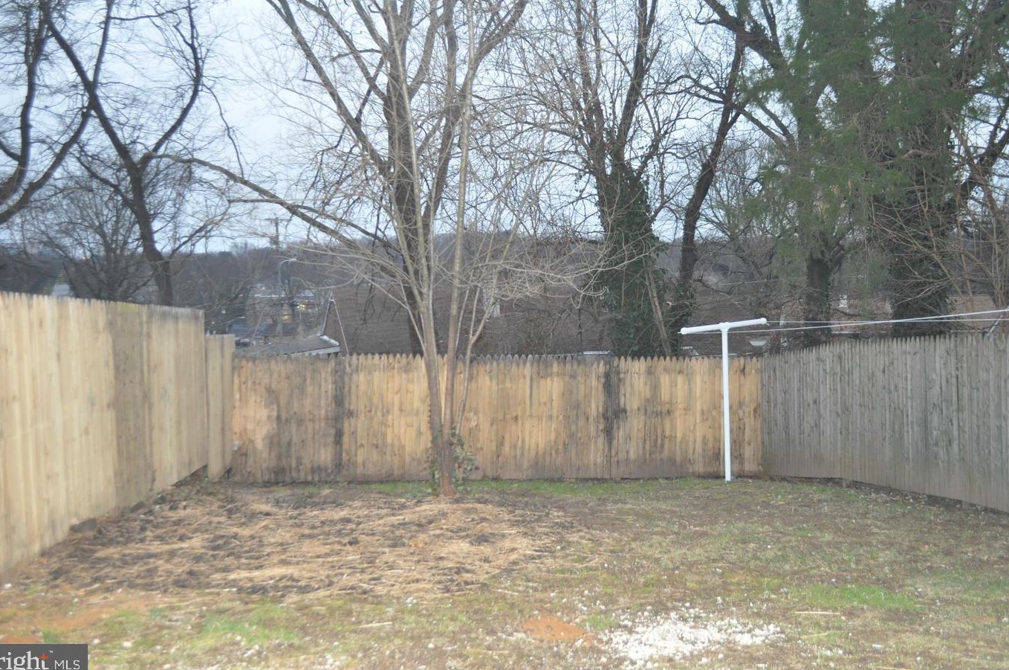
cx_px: 507
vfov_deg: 37.7
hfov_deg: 54.5
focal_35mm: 35
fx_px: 979
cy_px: 326
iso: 800
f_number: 4
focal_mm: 22
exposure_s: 1/60
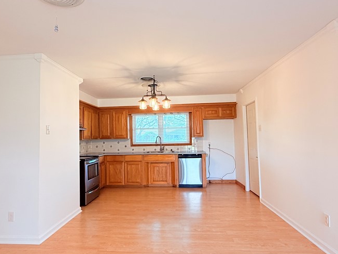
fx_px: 215
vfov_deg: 61.1
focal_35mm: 22
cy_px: 127
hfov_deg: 76.3
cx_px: 158
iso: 200
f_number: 2.2
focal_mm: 2.22
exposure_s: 1/120
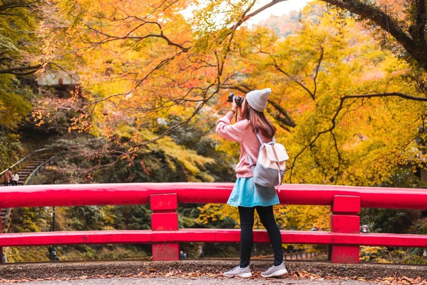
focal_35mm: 53
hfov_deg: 37.5
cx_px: 214
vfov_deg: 25.5
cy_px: 142
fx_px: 629
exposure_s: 1/400
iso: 200
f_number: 2
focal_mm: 35
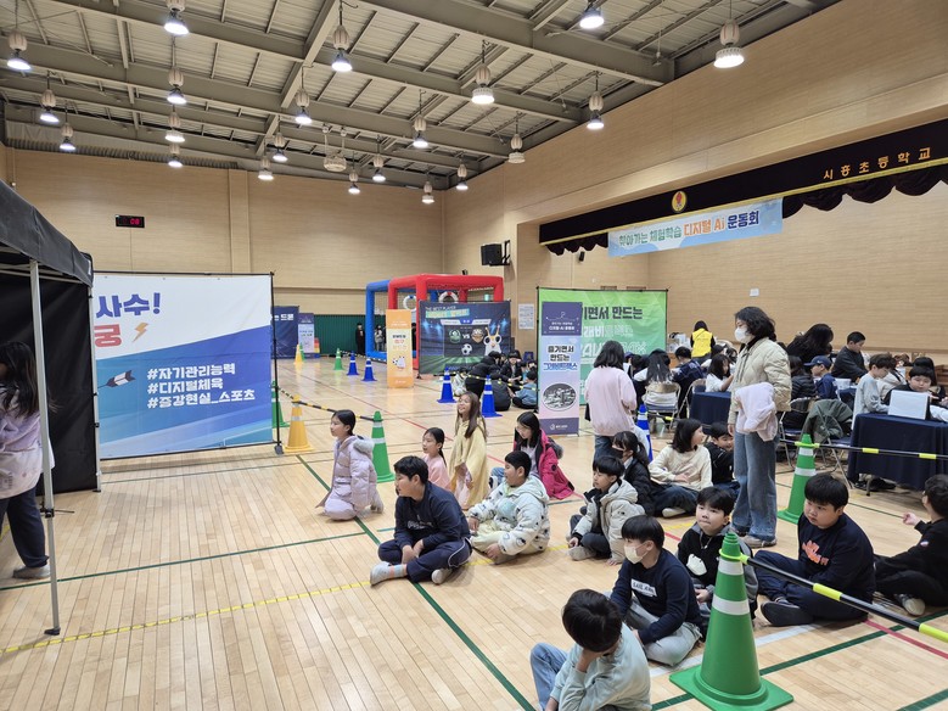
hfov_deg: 73.9
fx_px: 630
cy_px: 356
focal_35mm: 23
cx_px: 474
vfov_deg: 58.9
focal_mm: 5.4
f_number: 1.8
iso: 80
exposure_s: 1/120
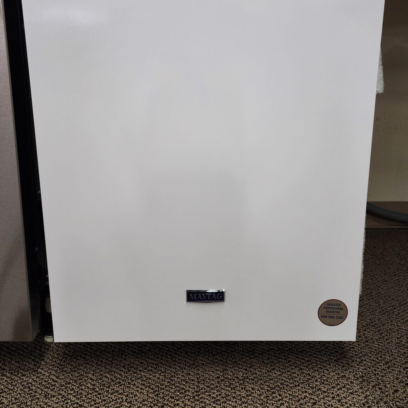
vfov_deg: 56.0
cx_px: 203
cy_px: 133
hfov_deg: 57.3
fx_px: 373
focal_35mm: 28
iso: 500
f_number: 1.8
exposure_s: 1/120
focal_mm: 6.4
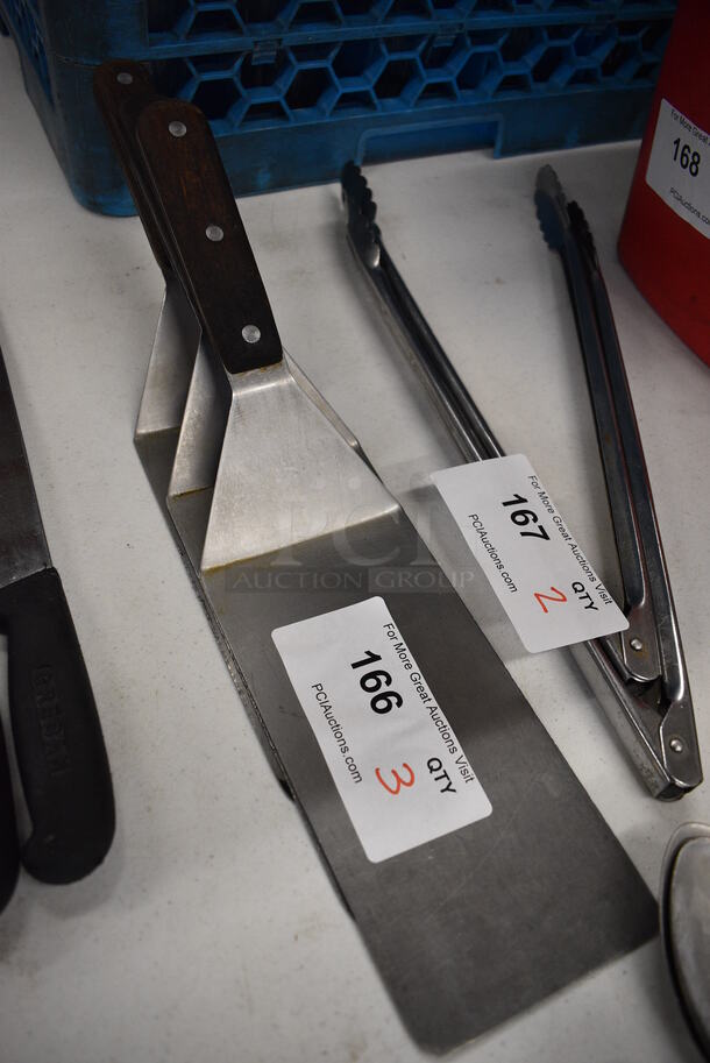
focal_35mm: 27
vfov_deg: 67.3
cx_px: 355
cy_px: 532
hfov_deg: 48.0
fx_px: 797
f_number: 3.5
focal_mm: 18
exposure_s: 1/125
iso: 1100
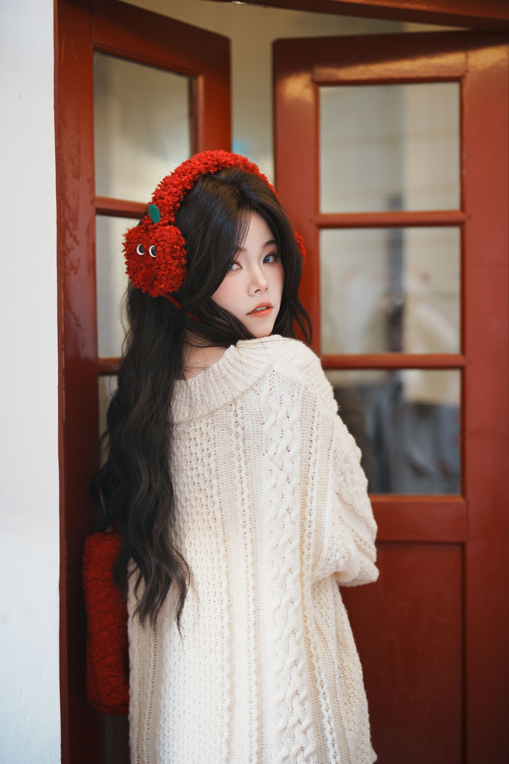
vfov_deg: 39.6
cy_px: 382
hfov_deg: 27.0
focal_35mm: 50
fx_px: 1060
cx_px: 254
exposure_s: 1/160
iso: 160
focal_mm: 50
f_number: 1.8
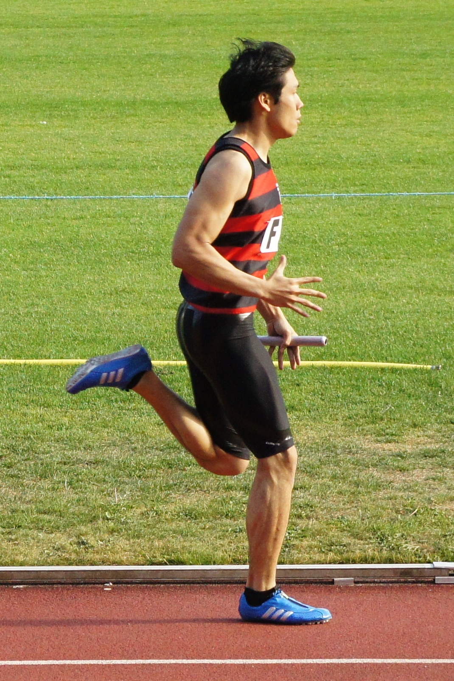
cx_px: 227
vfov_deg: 24.6
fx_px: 1560
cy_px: 340
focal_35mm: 82
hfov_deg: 16.6
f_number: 5.6
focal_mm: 55
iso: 1250
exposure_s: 1/2000
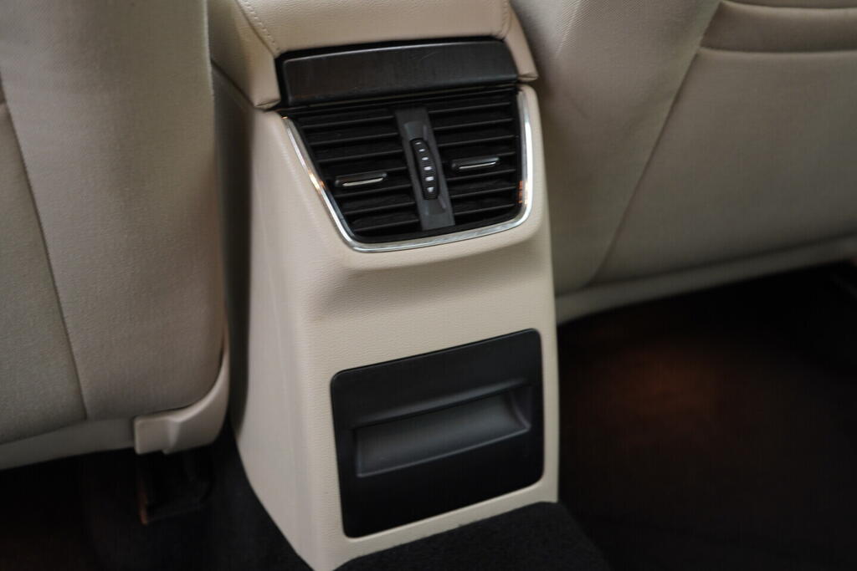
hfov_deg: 53.1
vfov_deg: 36.9
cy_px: 286
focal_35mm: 36
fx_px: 857
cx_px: 428
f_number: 2.8
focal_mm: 24
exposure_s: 1/40
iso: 320
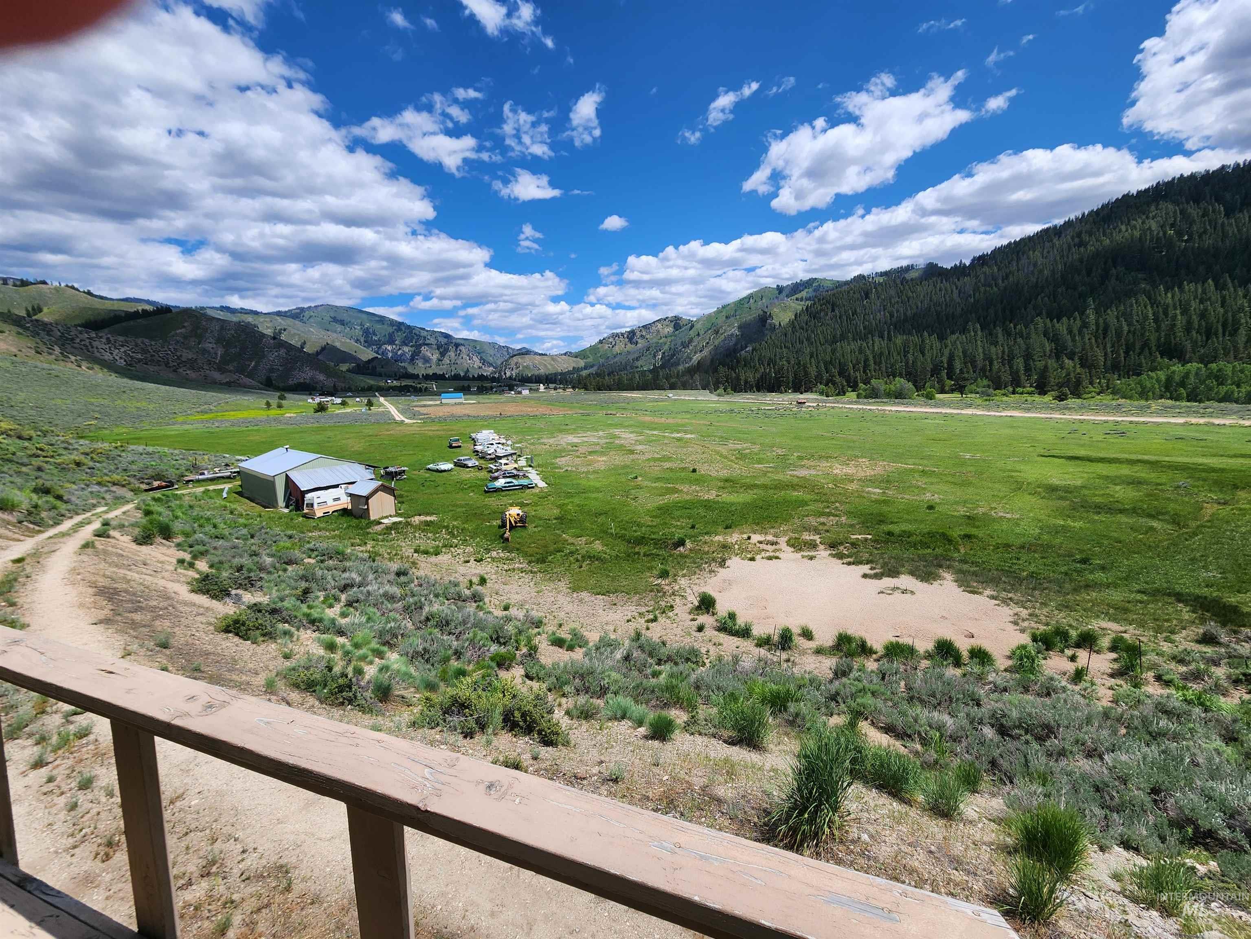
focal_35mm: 13
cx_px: 626
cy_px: 470
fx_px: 470
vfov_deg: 89.9
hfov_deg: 106.2
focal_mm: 2.2
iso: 50
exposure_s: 1/2851
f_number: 2.2
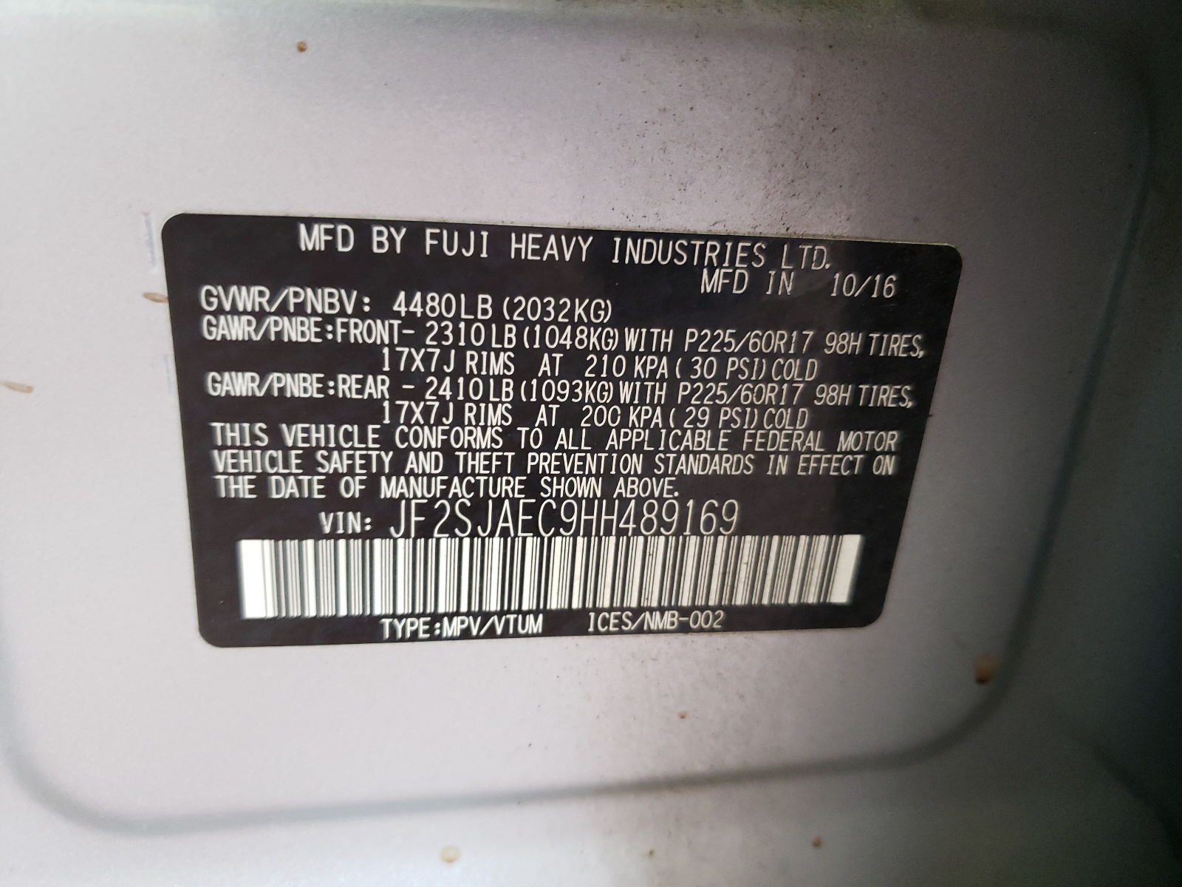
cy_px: 444
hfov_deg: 67.3
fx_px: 888
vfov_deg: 53.1
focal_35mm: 26
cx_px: 591
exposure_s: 1/60.2
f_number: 1.5
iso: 256
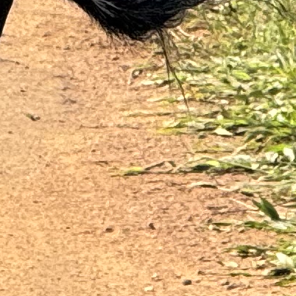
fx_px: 10293
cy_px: -39
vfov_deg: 1.6
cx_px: 115
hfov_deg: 1.6
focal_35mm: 1064
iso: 50
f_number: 2.8
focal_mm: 15.66
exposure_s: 1/687
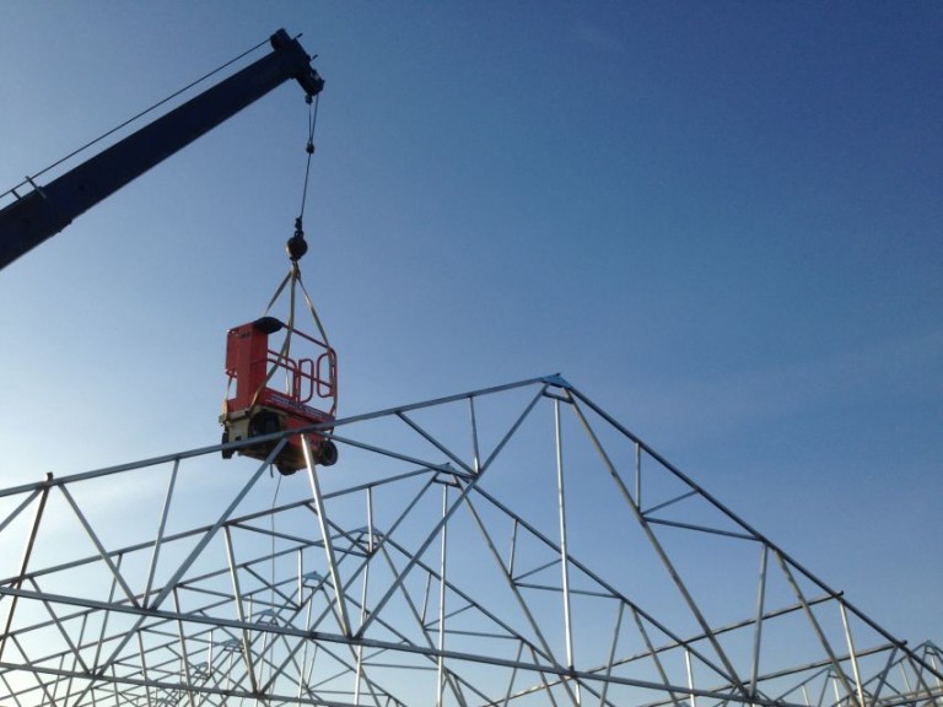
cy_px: 354
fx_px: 899
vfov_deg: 42.9
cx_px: 472
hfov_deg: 55.4
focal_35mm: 33
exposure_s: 1/1355
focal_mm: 4.12
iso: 50
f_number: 2.4
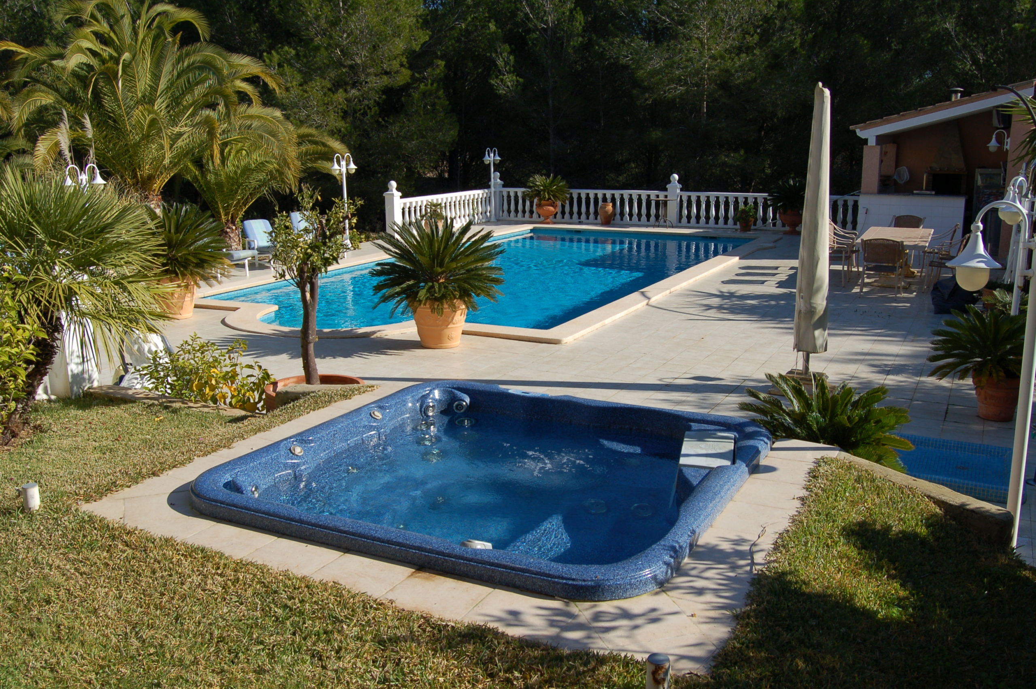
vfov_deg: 39.9
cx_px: 518
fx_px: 949
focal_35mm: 33
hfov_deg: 57.3
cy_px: 344
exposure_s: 1/320
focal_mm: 22
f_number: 9
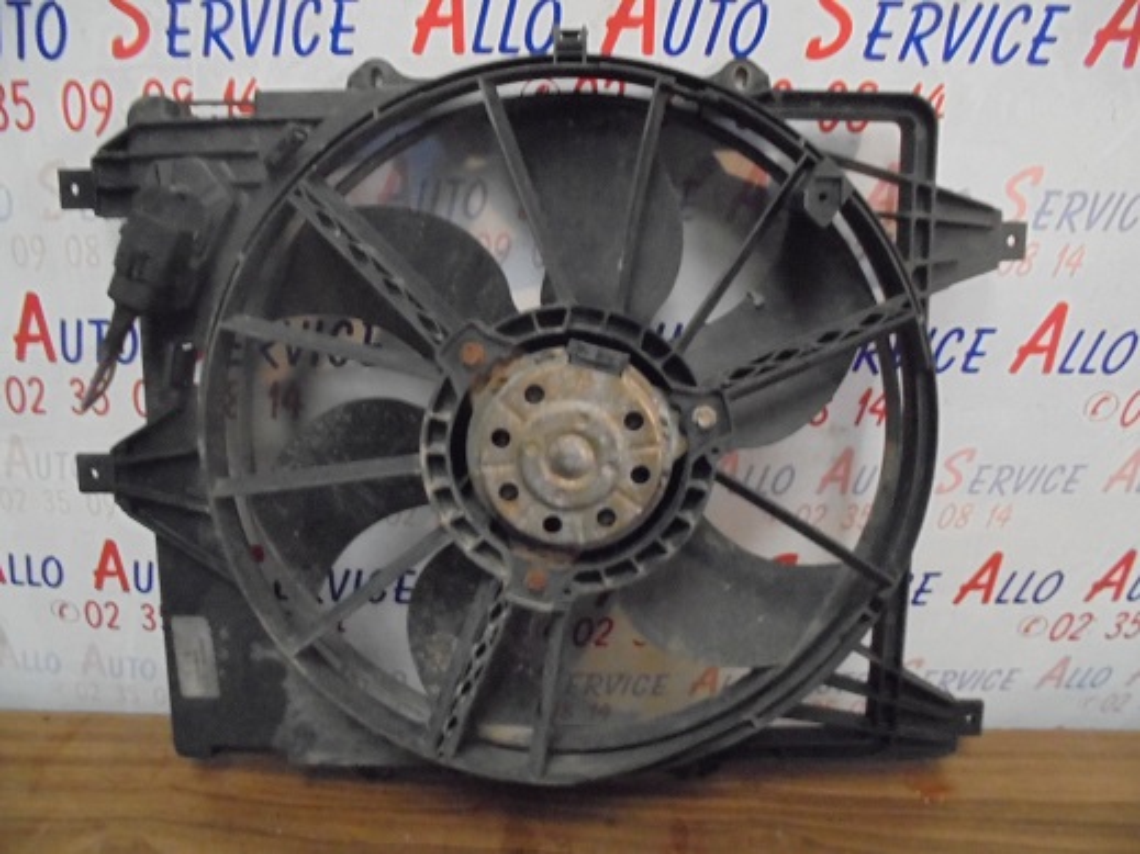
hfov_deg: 67.3
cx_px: 570
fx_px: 856
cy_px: 427
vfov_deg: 53.0
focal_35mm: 26
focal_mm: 4.6
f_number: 3.5
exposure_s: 1/5
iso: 800
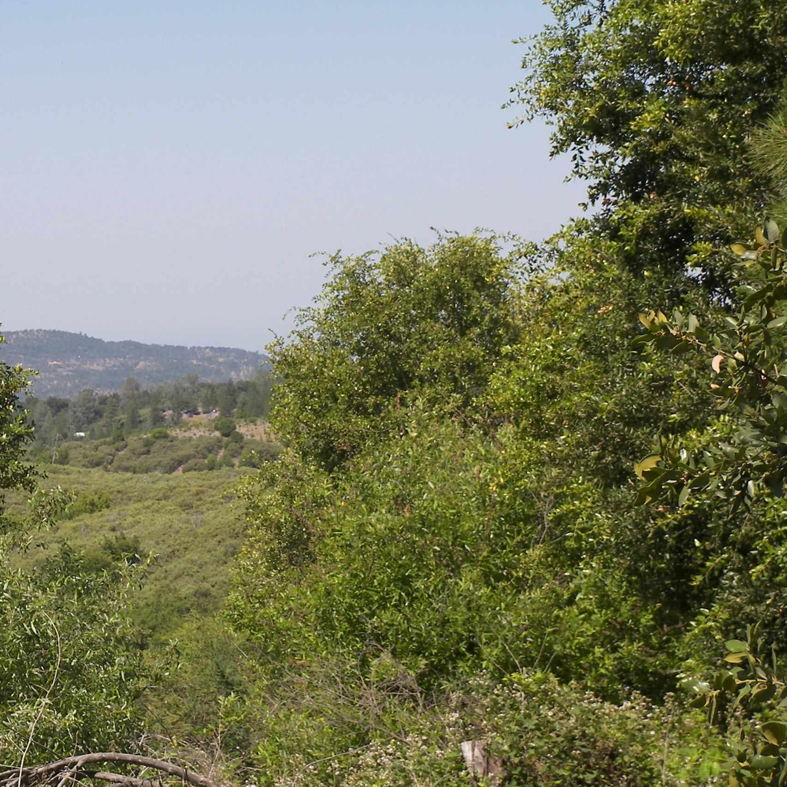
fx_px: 3370
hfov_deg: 13.2
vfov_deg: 13.3
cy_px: 286
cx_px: 106
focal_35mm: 131
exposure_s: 1/640
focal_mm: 17.3
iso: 50
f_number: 4
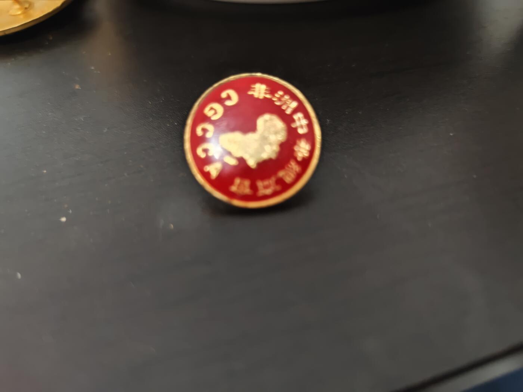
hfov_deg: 73.9
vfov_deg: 58.9
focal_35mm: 23
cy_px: 196
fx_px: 347
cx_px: 262
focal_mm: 6.55
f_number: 1.62
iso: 2000
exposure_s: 1/25
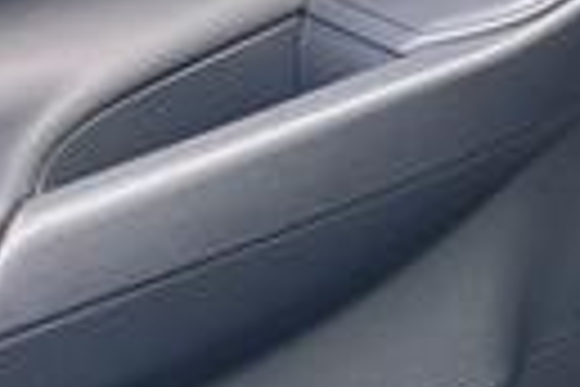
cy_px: -238
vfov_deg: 10.6
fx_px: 1998
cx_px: 1322
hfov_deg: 13.1
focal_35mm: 124
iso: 64
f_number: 1.78
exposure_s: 1/185
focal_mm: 6.76
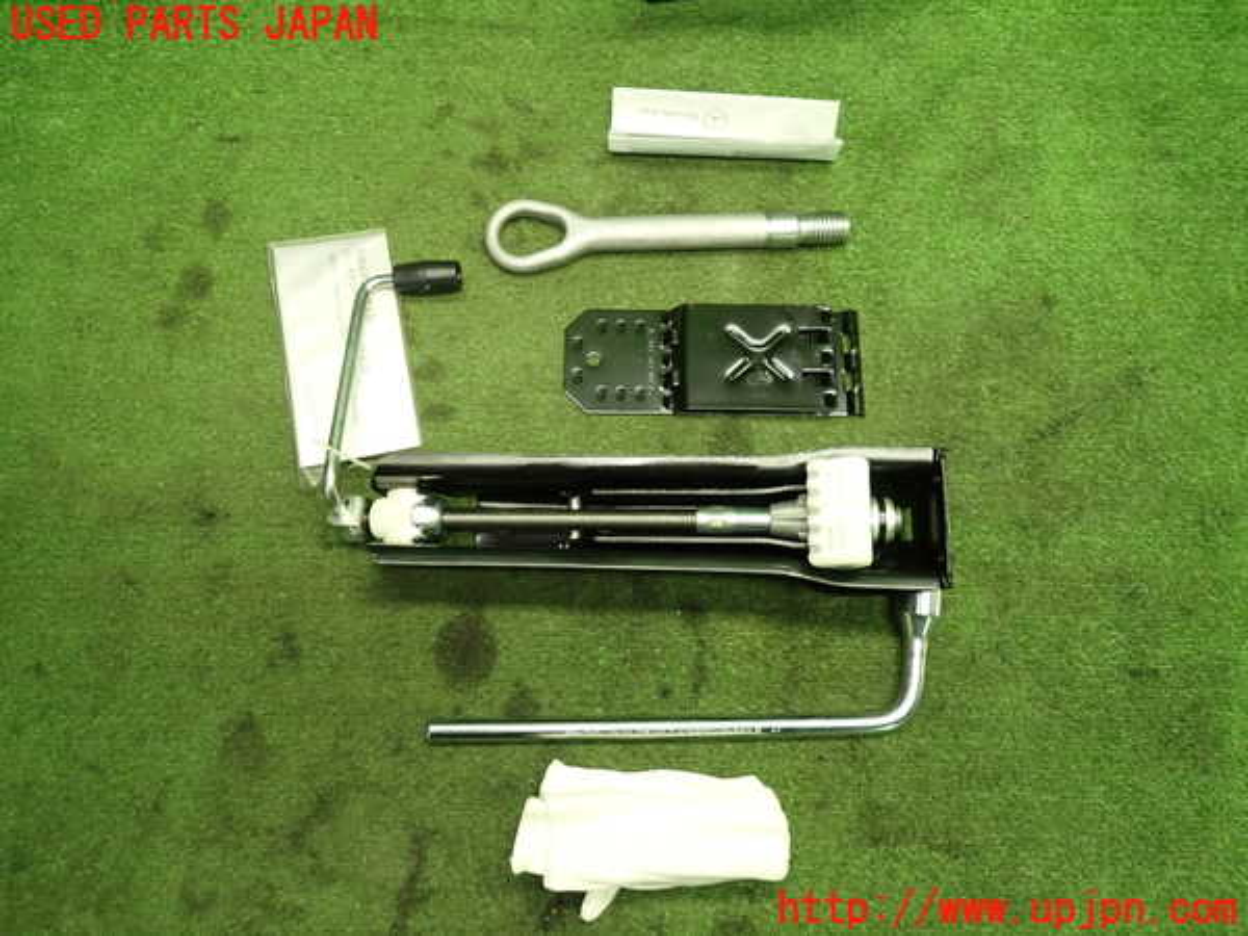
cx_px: 624
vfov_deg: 54.9
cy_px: 468
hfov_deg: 69.4
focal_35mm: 25
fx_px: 901
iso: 200
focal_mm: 4.5
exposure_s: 1/40
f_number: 2
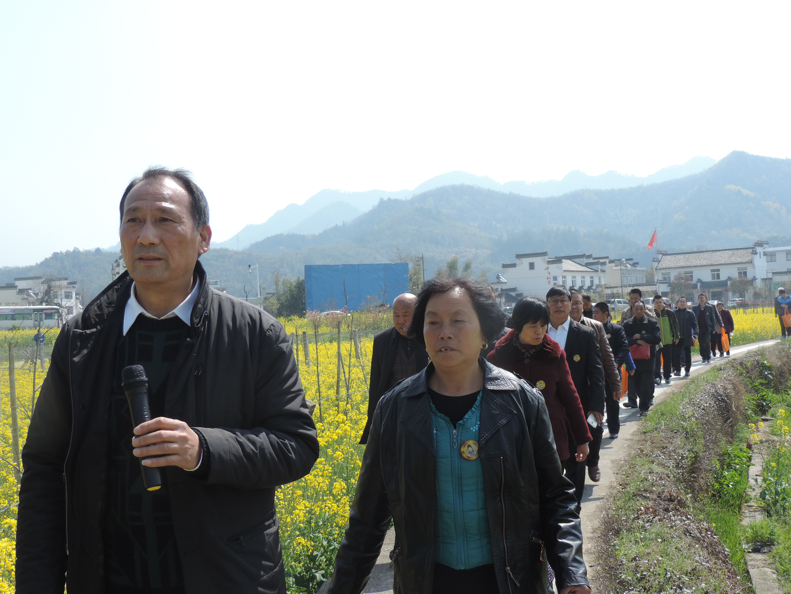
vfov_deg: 33.6
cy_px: 297
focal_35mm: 43
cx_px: 396
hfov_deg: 43.9
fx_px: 983
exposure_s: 1/640
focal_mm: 7.6
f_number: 3.4
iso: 80
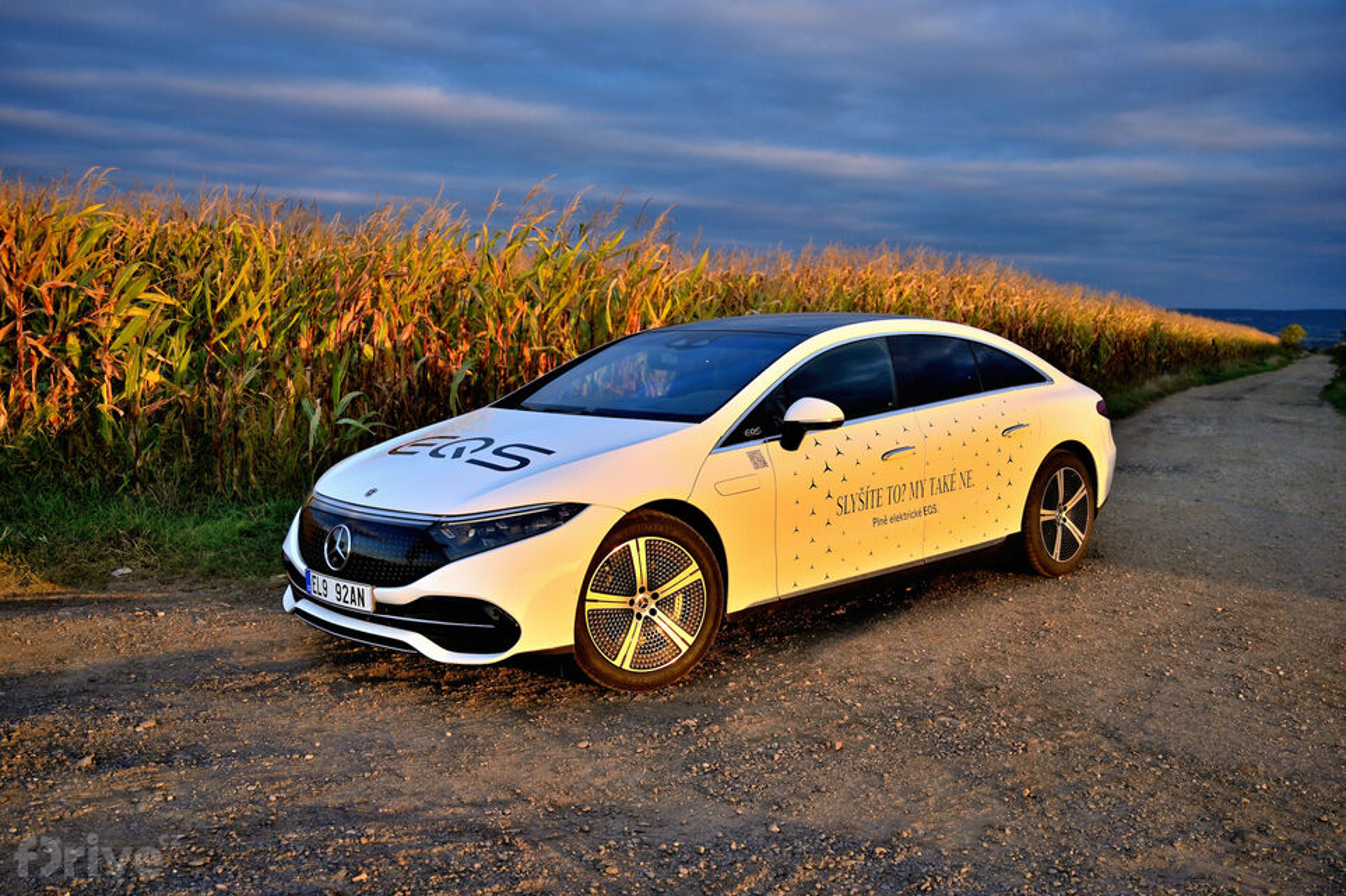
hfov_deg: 55.1
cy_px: 448
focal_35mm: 34
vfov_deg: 38.3
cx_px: 673
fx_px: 1289
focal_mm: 34.5
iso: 100
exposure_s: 1/1000
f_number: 4
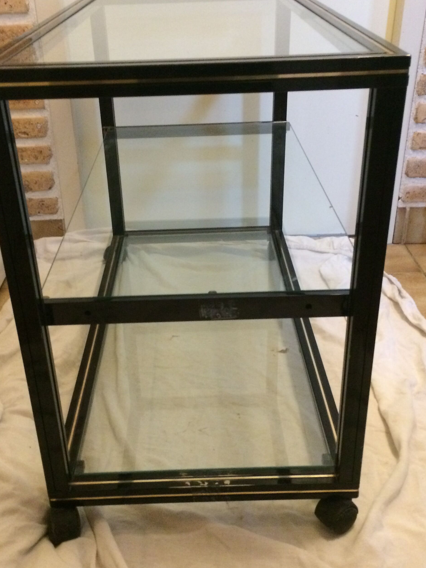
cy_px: 279
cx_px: 201
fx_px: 624
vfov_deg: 49.0
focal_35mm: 38
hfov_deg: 37.7
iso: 400
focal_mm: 4.15
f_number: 2.2
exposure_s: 1/17
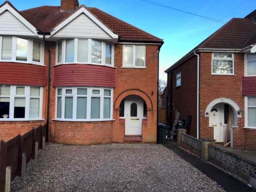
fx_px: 214
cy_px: 96
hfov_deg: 61.7
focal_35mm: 29
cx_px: 128
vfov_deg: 48.2
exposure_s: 1/425
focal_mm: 4.15
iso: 25
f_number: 2.2
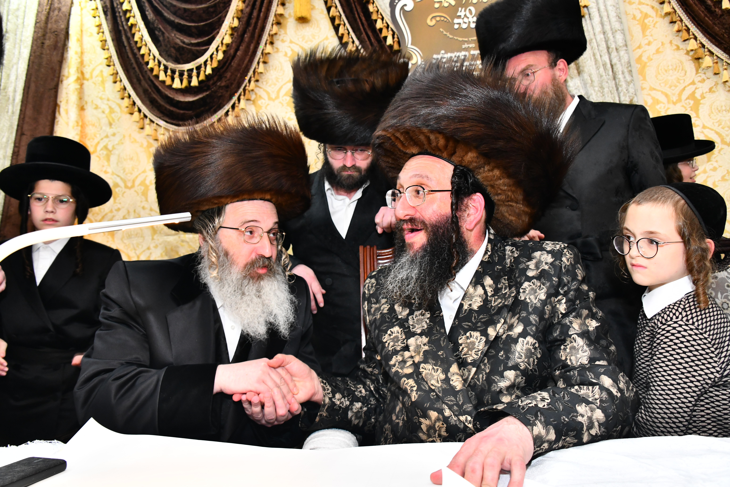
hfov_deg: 65.5
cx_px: 365
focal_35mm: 28
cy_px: 244
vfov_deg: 46.4
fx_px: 568
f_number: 5.6
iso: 1600
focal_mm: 28
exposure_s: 1/125
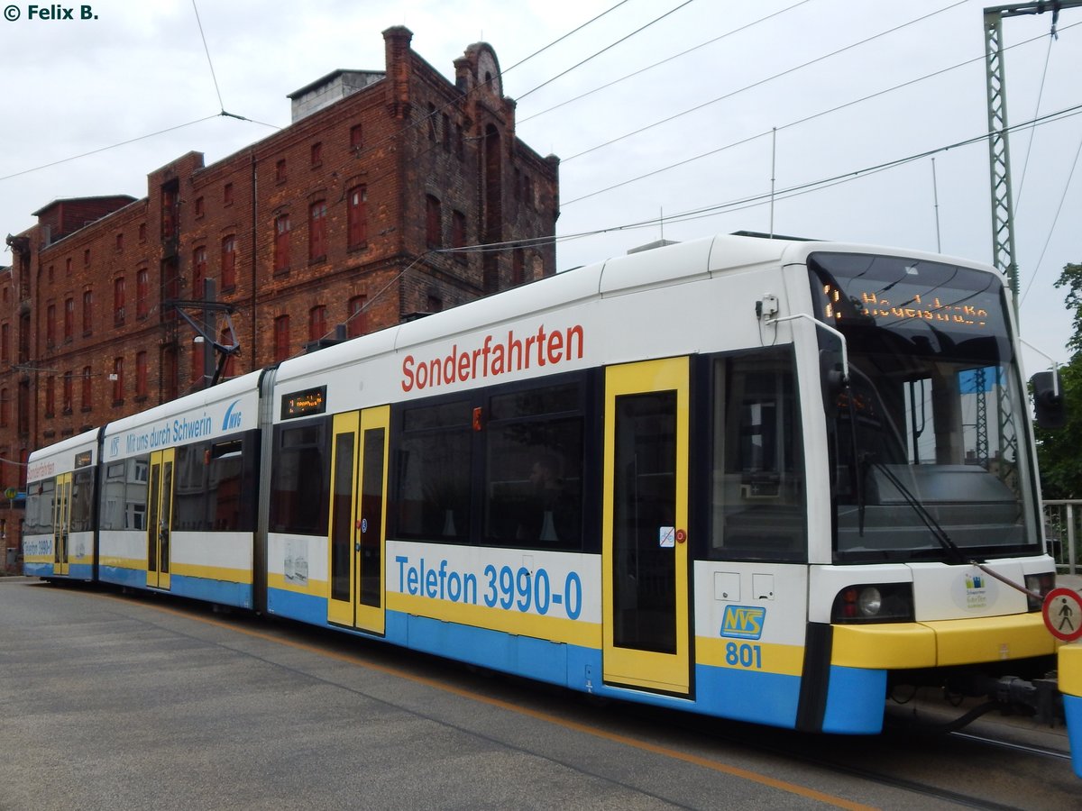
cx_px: 541
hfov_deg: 54.0
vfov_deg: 41.8
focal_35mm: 34
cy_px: 406
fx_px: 1063
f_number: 3.3
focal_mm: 6.1
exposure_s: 1/800
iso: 125
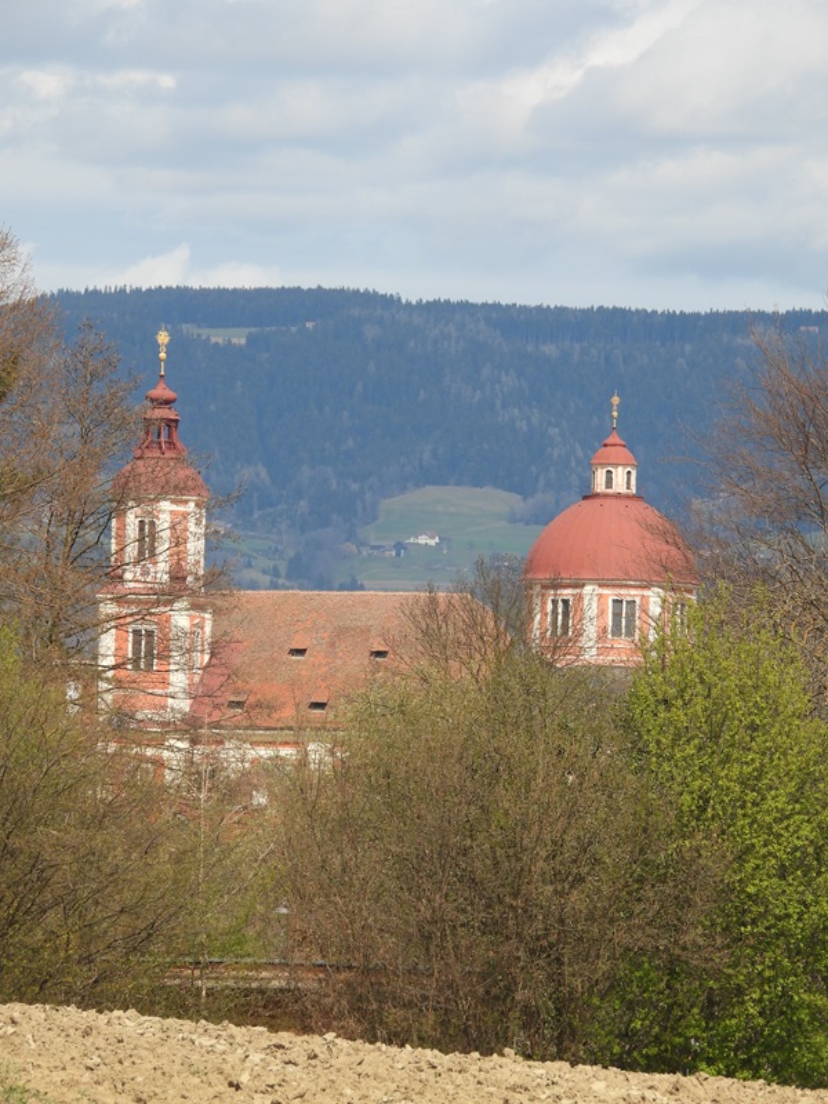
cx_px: 414
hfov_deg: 4.6
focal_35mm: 320
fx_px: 10206
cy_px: 552
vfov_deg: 6.2
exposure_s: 1/250
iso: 100
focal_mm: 57.1
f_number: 5
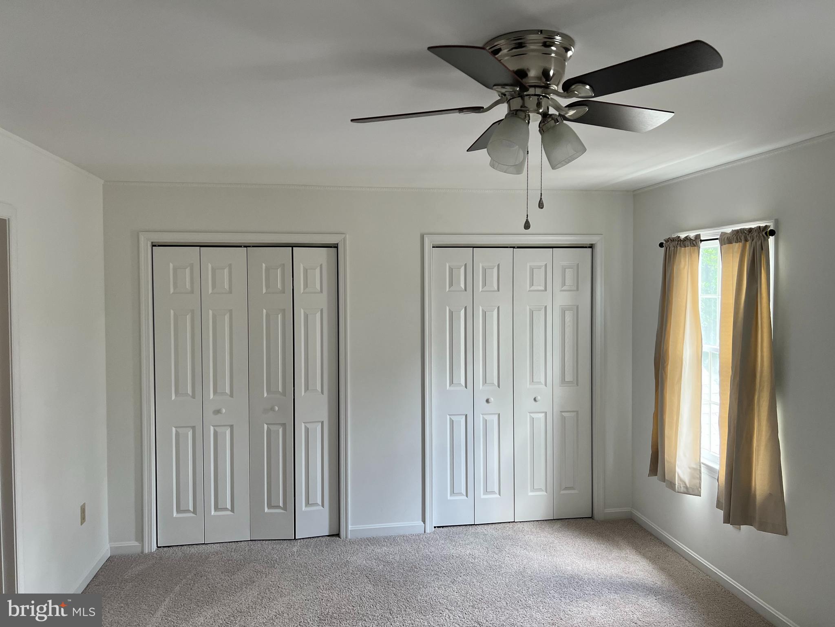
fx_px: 627
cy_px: 314
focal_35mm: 26
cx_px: 418
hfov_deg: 67.3
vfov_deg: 53.1
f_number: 1.5
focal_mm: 5.7
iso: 100
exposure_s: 1/120
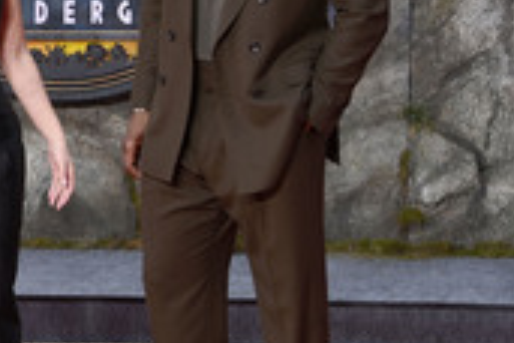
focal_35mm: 258
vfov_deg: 5.3
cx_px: -128
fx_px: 3683
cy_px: 132
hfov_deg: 7.9
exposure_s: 1/200
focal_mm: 98
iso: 640
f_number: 8
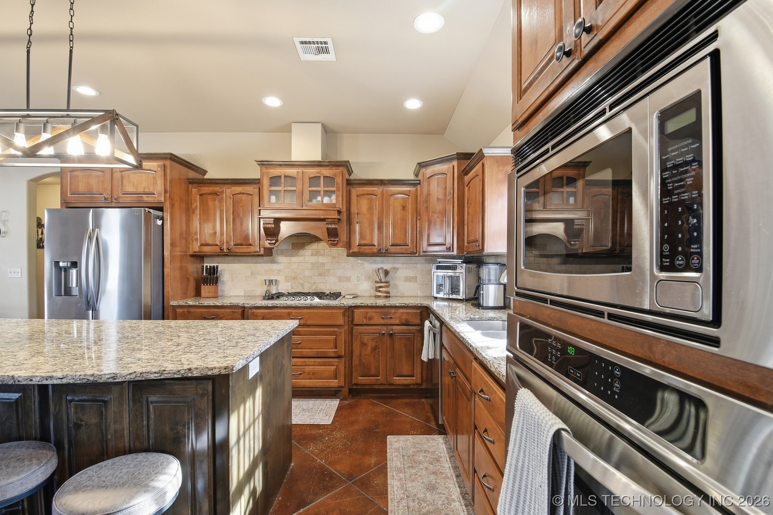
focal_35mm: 15
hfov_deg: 100.4
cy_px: 258
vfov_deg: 77.3
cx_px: 386
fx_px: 322
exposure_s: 1/15
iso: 250
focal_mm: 10
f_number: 8
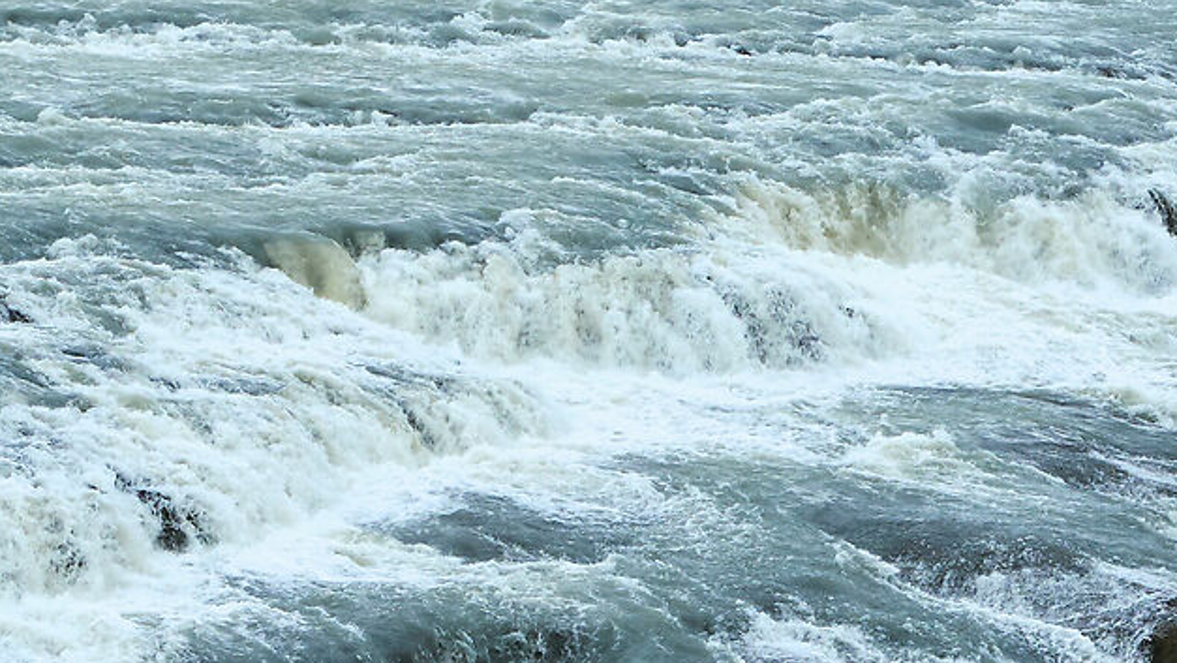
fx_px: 12393
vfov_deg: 3.1
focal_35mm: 397
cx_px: 1019
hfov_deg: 5.4
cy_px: 494
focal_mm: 66
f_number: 8
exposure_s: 1/120
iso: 200
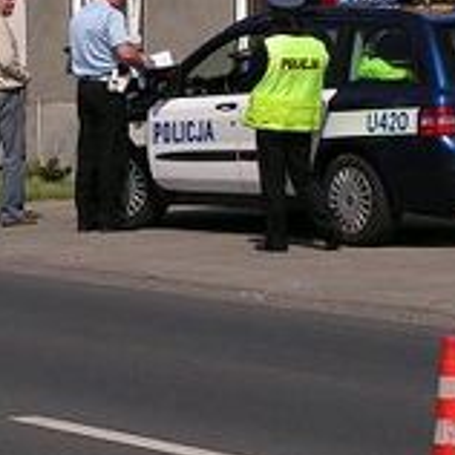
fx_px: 3450
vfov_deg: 7.5
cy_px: 186
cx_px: 20
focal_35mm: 232
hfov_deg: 7.5
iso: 64
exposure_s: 1/800
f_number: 4.8
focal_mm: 13.9
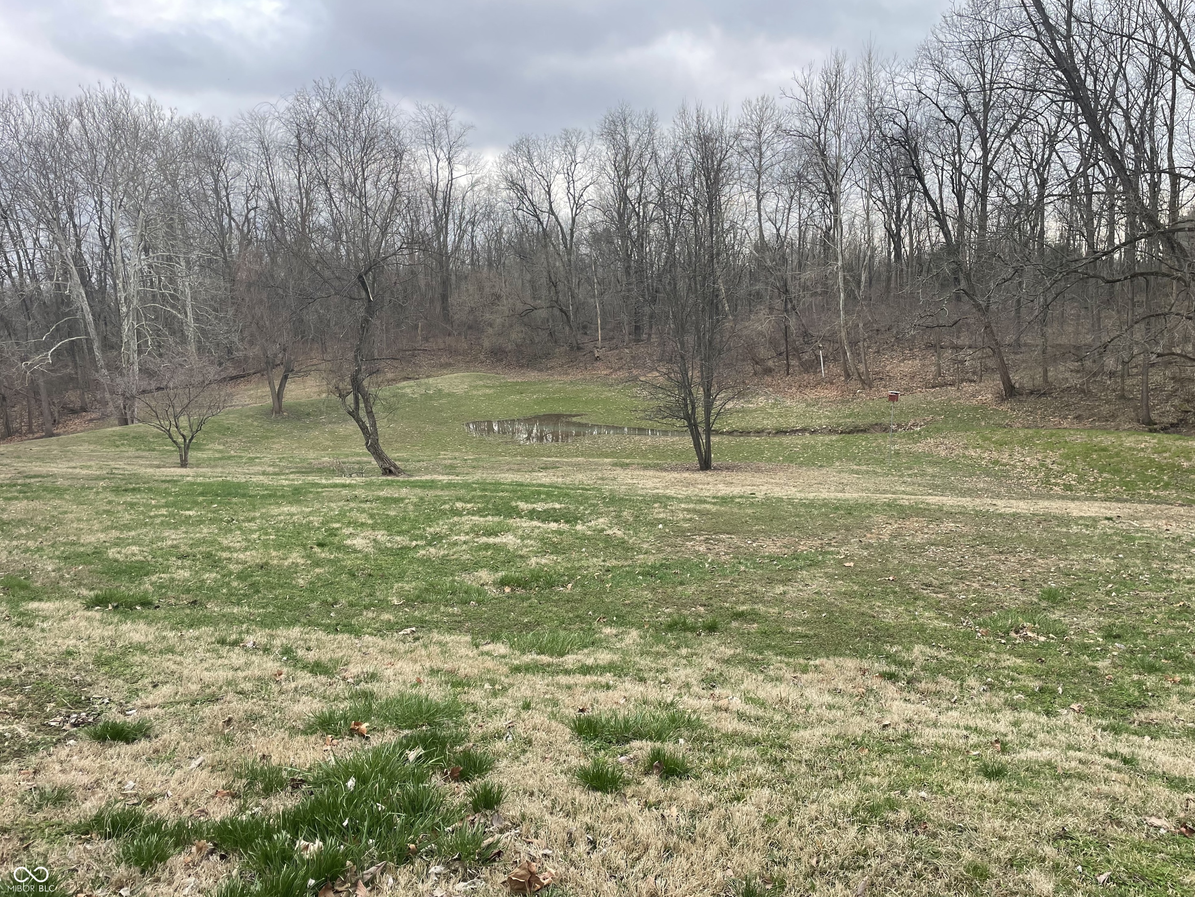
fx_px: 932
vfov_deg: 51.4
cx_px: 616
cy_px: 437
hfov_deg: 65.3
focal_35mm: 27
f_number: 1.6
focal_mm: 4.2
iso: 32
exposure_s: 1/640
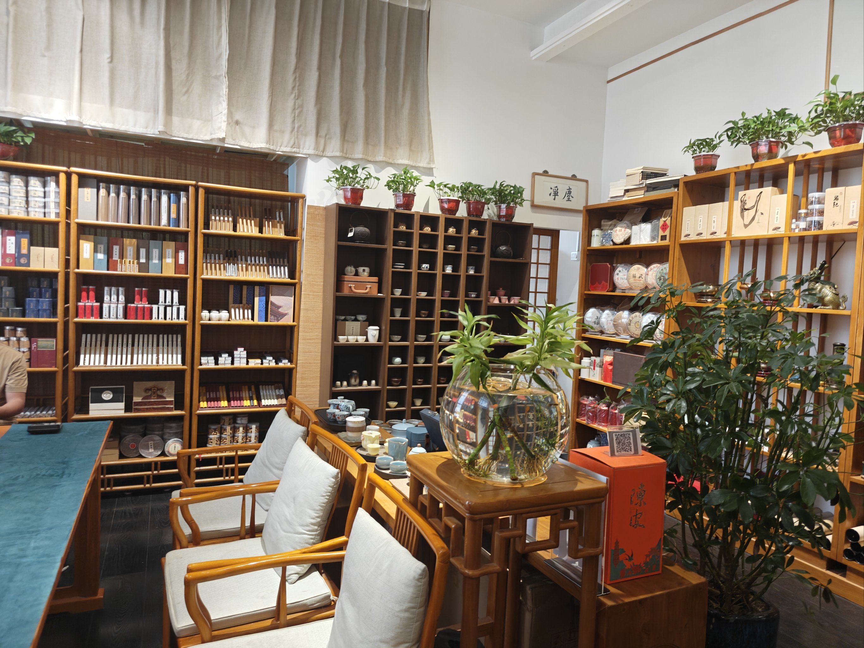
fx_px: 574
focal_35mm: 23
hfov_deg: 73.9
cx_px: 432
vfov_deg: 58.9
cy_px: 324
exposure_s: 1/100
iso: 320
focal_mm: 6.06
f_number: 1.6
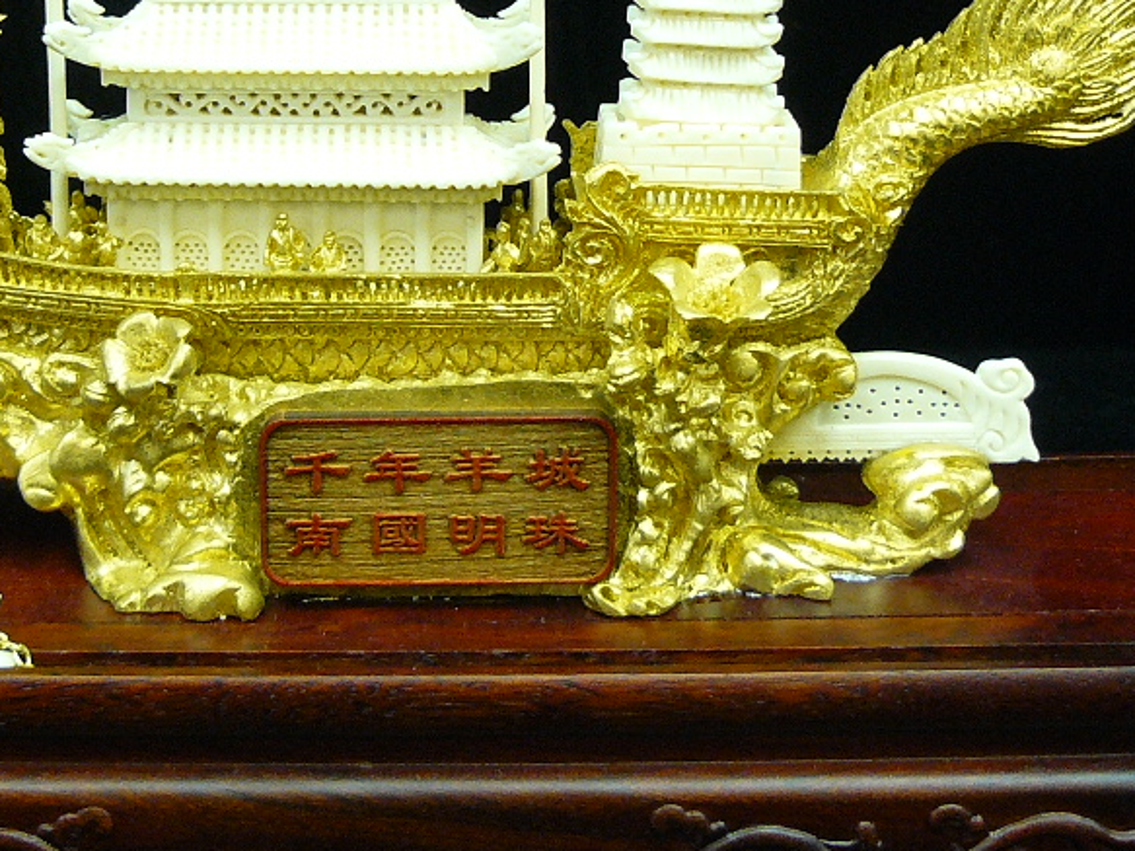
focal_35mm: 79
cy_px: 152
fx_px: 2590
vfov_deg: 18.5
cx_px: 348
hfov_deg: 24.6
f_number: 2.8
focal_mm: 6
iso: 200
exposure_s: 1/15
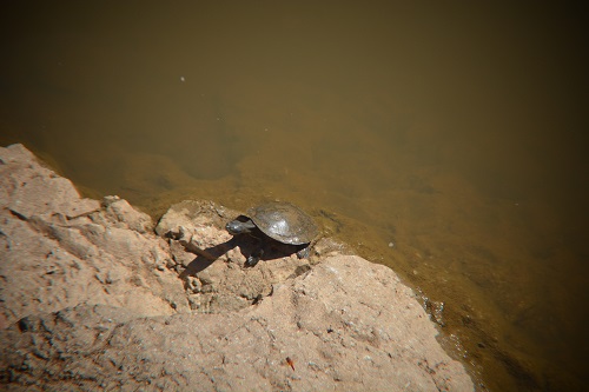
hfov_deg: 6.9
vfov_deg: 4.6
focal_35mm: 300
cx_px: 294
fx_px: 4906
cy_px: 196
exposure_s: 1/1600
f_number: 6.3
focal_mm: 200
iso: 400
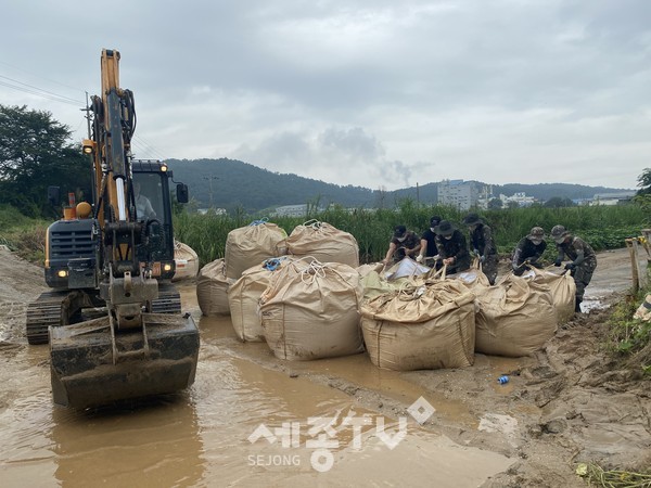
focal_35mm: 26
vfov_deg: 53.1
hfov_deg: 67.3
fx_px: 489
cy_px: 244
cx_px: 326
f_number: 1.8
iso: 32
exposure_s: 1/1866
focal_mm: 4.25
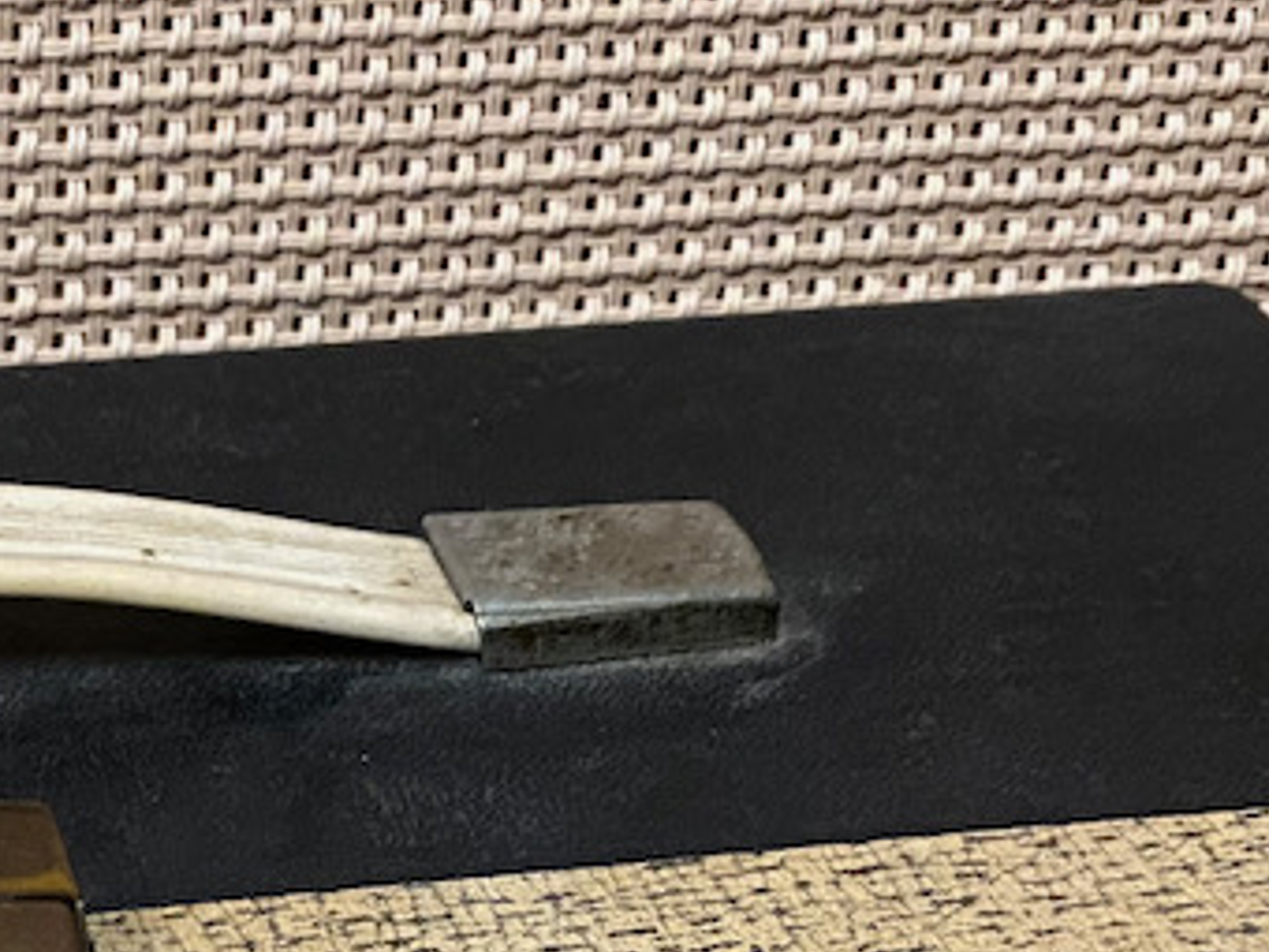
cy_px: 1407
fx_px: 3593
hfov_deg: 19.3
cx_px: -93
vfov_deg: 14.2
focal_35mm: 98
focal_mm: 4.25
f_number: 1.8
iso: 320
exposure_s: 1/33
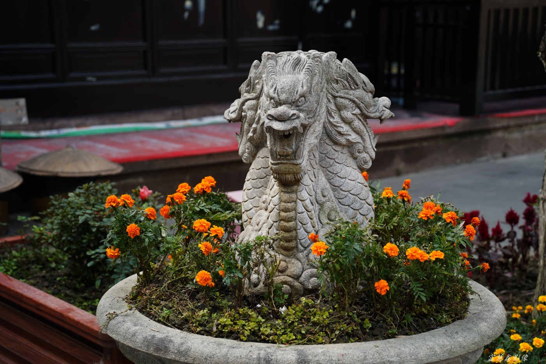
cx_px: 273
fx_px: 1061
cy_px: 182
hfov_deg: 28.8
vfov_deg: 19.5
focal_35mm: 70
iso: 160
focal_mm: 70
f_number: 4.5
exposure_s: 1/160
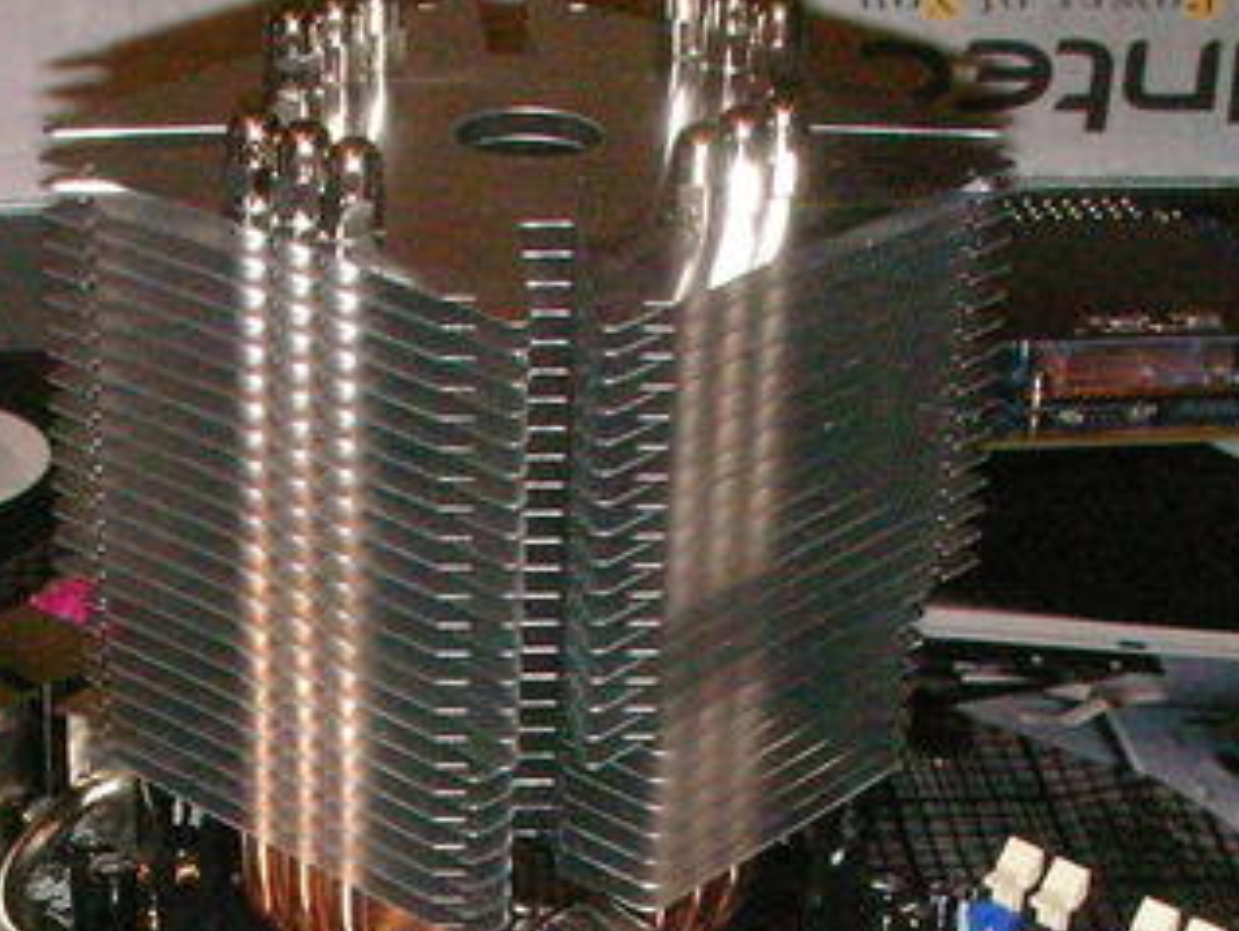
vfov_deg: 15.0
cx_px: 262
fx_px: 3437
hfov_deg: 20.2
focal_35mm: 96
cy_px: 1068
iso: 400
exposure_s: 1/40
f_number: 5.6
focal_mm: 6.3
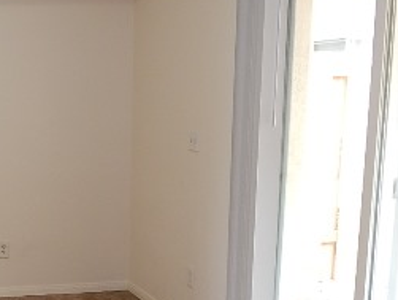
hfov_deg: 30.2
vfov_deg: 26.0
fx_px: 645
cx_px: -54
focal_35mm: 56
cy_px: 206
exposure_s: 1/30
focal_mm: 4
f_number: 3
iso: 125
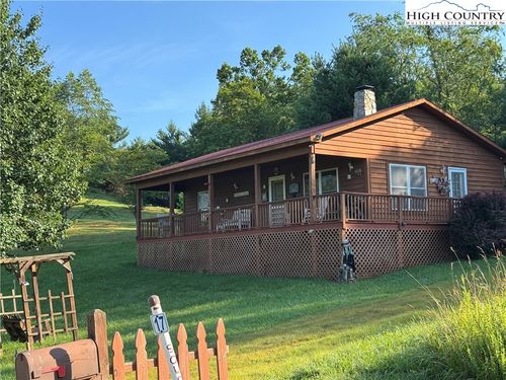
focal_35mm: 48
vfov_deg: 30.3
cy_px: 190
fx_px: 702
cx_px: 253
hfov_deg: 39.7
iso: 64
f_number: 1.78
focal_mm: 6.76
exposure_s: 1/939
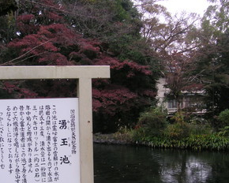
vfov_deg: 27.0
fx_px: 380
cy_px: 116
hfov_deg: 33.5
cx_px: 96
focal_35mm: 56
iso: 50
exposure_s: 1/90
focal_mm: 6.1
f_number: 2.8
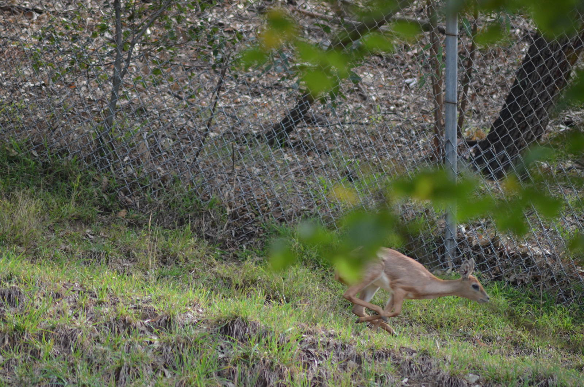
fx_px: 6071
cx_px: 292
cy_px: 194
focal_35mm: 375
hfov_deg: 5.5
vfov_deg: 3.7
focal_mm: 250
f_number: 5
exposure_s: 1/800
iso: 800
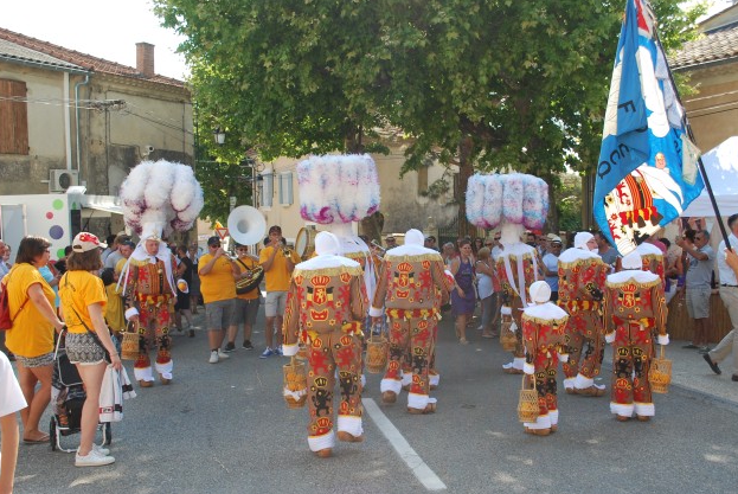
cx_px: 371
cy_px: 249
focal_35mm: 37
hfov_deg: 51.8
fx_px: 759
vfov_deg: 36.0
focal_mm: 24
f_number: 5.6
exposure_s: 1/125
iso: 100
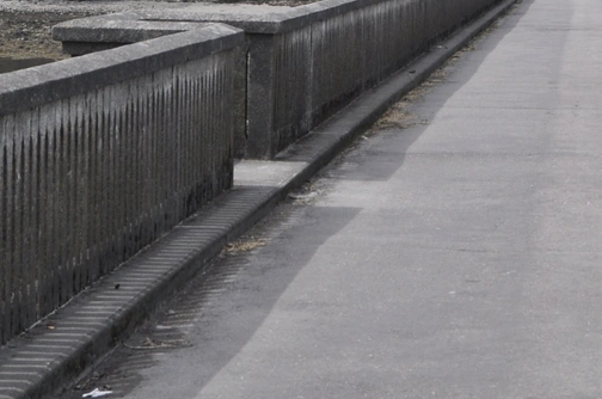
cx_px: 454
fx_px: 2587
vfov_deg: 8.8
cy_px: 74
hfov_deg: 13.2
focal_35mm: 155
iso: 200
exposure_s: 1/320
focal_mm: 32
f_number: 9
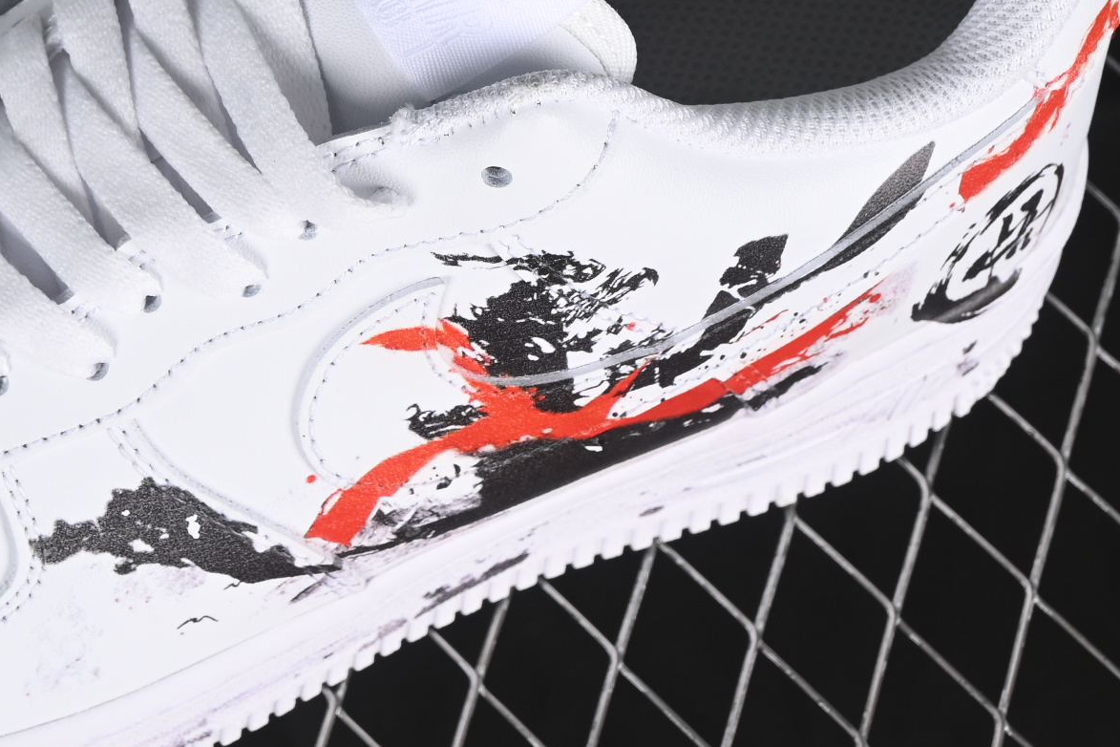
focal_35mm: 178
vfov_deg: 7.7
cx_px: 133
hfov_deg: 11.5
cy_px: 74
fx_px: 5537
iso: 160
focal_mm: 50
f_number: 7.1
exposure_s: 1/80
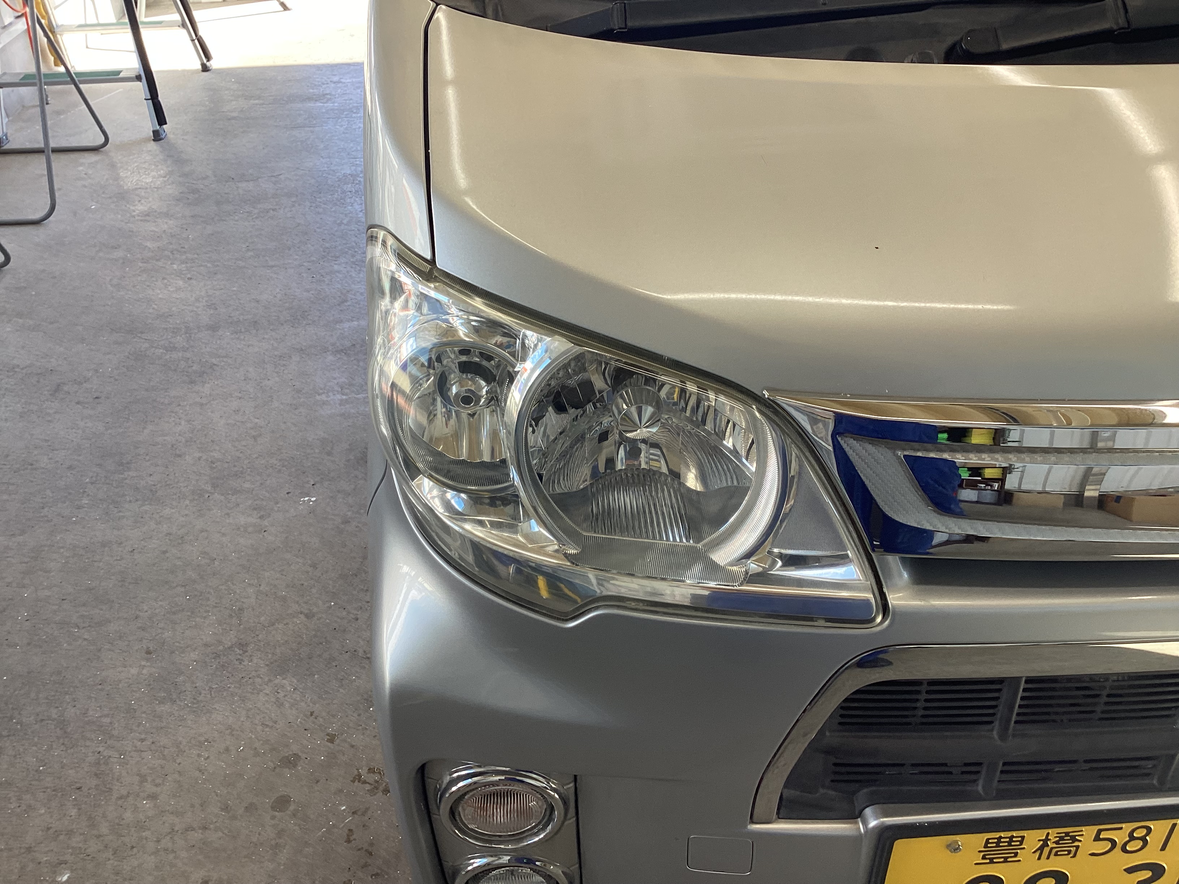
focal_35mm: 31
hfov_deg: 58.4
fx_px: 1056
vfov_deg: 45.4
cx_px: 590
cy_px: 442
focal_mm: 3.3
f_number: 2.4
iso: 40
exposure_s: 1/120
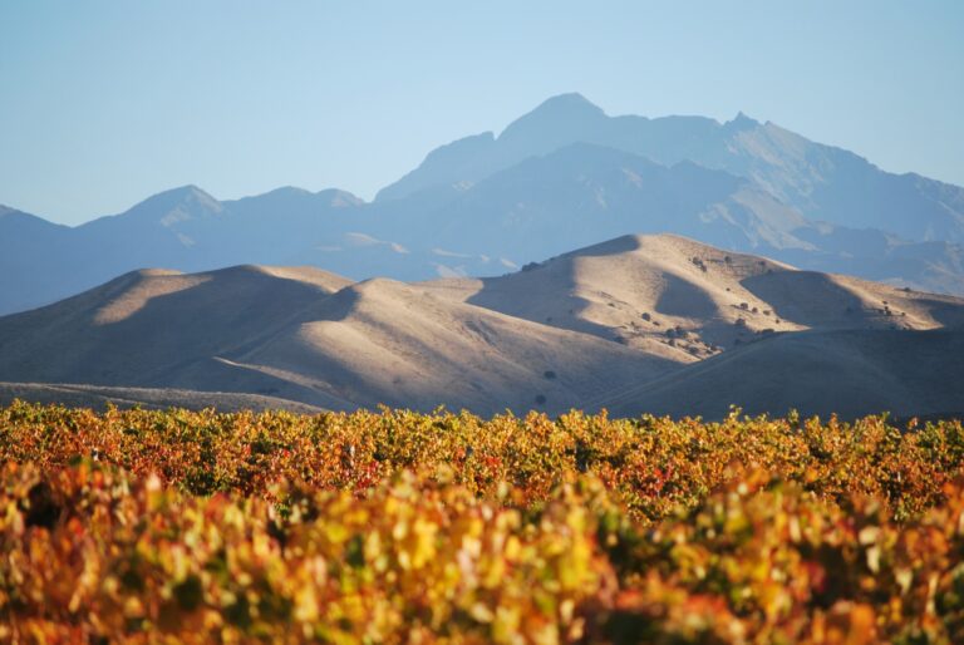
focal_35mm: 240
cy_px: 322
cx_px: 482
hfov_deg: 8.6
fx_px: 6434
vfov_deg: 5.7
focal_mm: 160
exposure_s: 1/500
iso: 250
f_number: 5.3
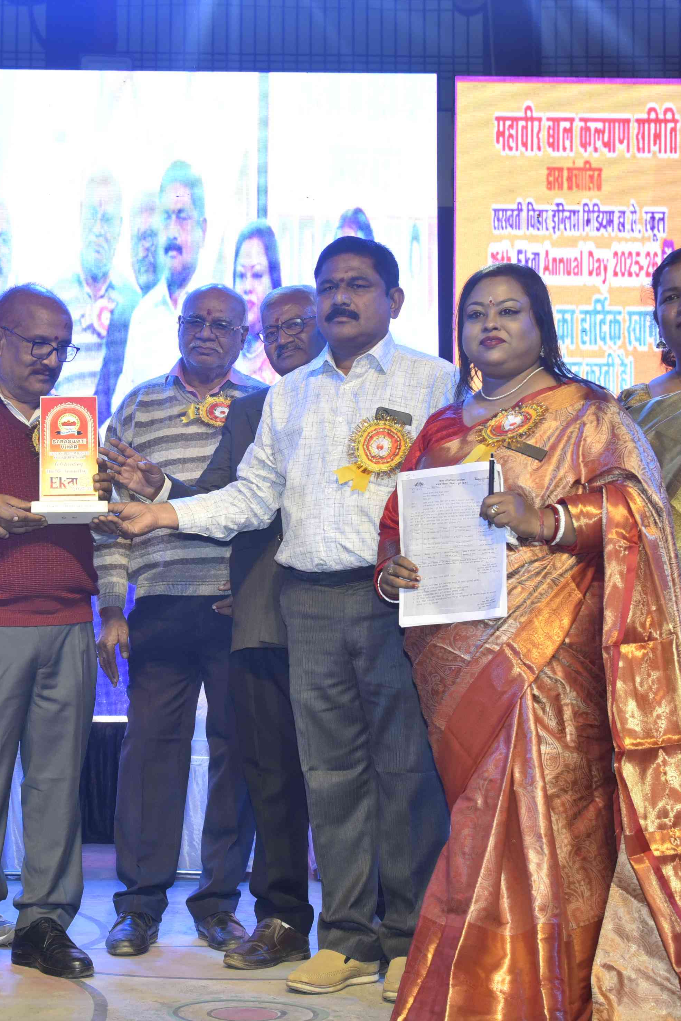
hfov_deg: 23.0
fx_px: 1645
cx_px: 119
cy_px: 513
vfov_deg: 34.5
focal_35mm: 58
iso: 500
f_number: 5
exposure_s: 1/200
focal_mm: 38
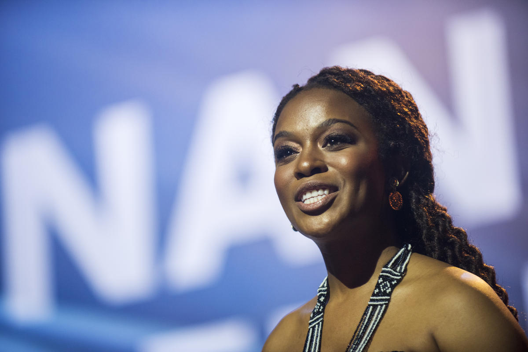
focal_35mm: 160
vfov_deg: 8.6
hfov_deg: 12.8
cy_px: 176
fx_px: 2347
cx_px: 264
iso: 1600
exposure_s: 1/400
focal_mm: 160
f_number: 3.2
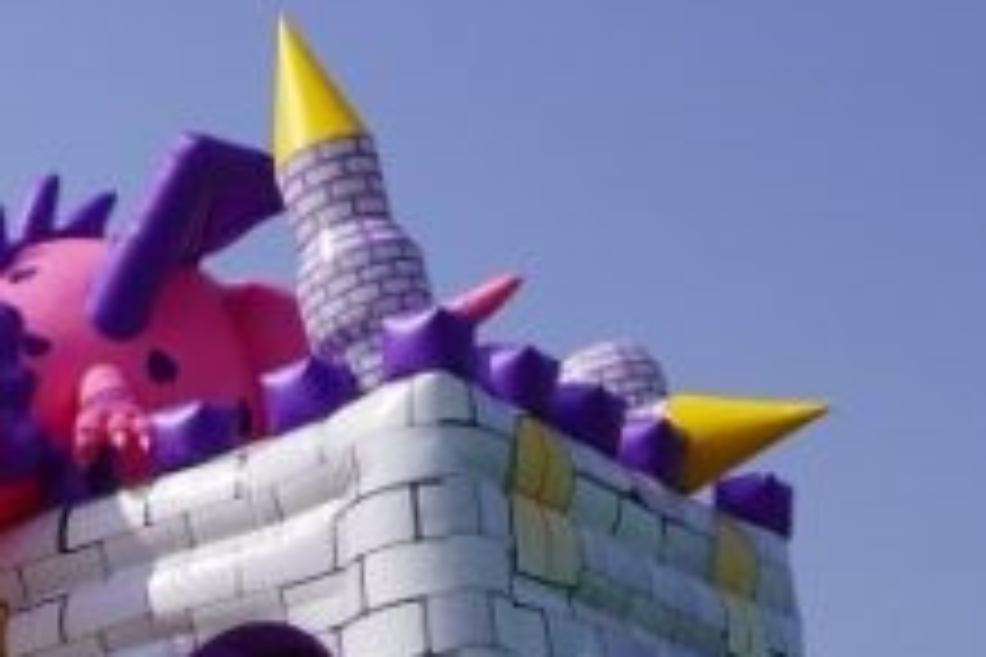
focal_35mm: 112
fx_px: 3067
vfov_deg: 11.0
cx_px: -324
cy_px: 1352
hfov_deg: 17.1
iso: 100
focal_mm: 16
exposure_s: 1/250
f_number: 10
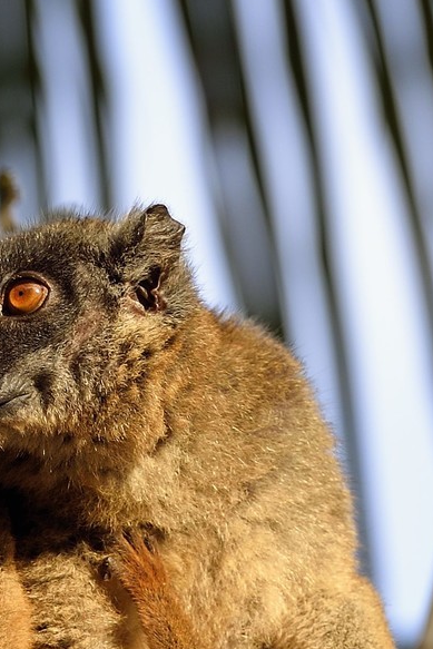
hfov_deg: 2.6
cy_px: 1211
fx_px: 9646
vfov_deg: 3.8
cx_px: 82
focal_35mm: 535
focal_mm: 130
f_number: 5.6
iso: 200
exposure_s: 1/250
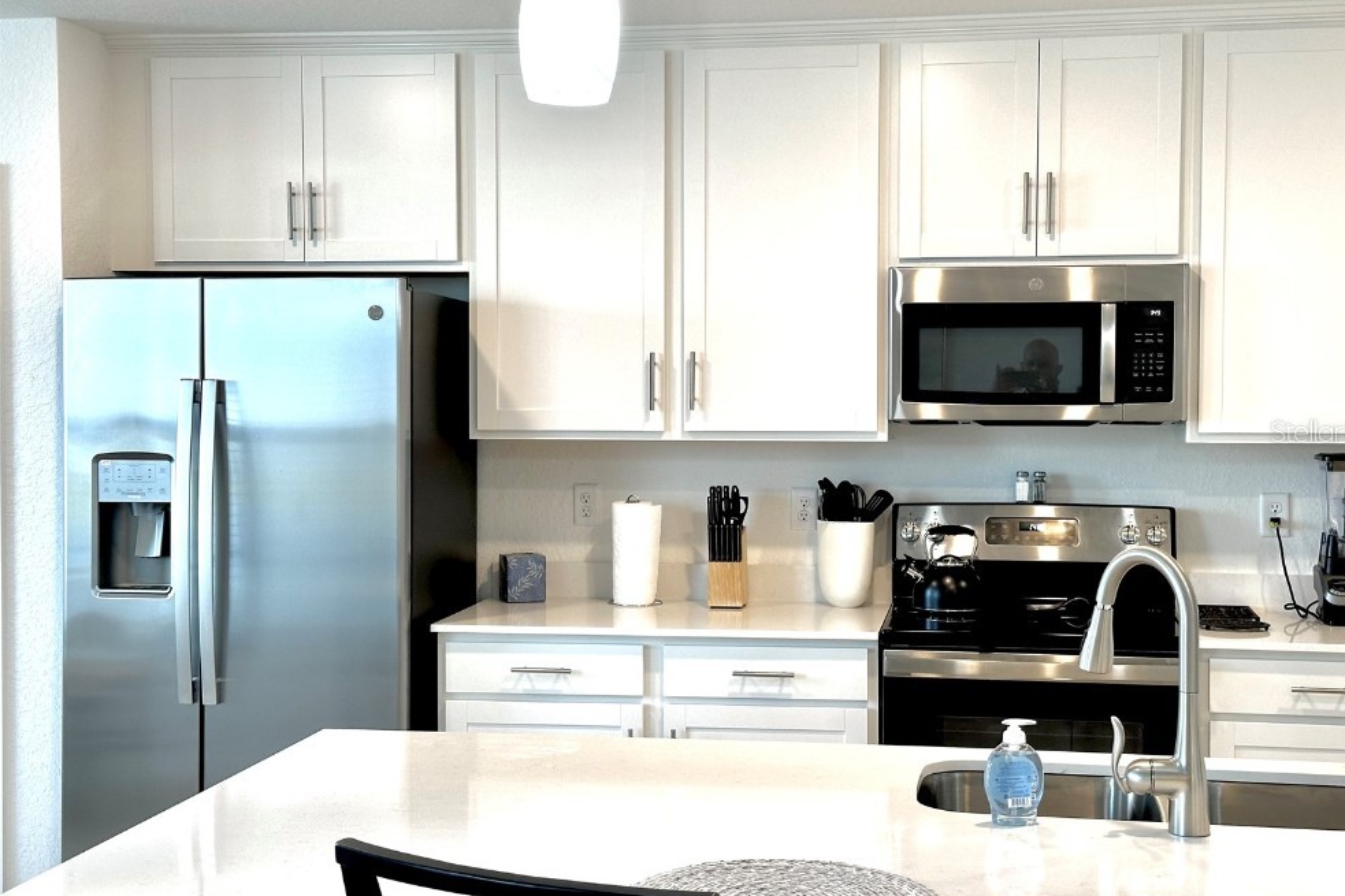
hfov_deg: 38.2
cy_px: 431
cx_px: 699
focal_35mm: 52
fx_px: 1942
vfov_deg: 26.0
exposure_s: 1/60
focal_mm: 6.86
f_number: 1.78
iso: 64
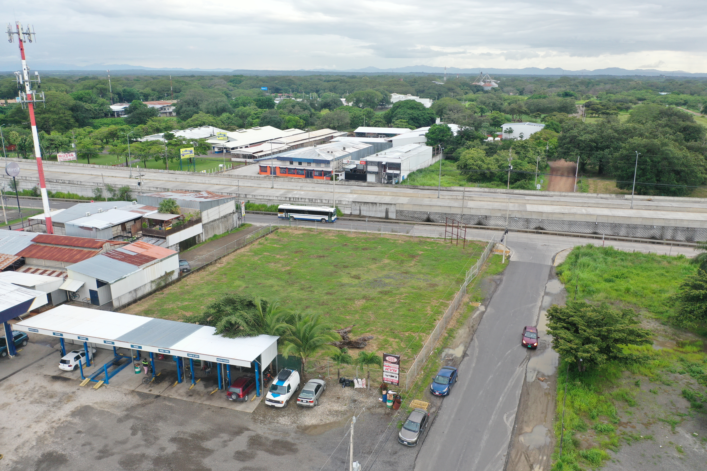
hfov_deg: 65.5
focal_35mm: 28
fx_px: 550
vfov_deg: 46.4
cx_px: 354
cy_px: 236
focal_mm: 10.26
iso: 100
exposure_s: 1/60
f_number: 3.5
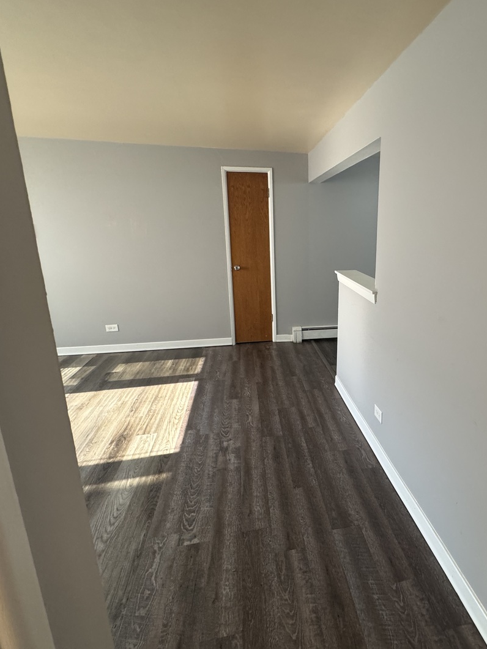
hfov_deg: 66.5
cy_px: 319
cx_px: 332
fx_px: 356
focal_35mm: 19
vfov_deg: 84.7
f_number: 2.2
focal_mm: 2.22
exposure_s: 1/120
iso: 250
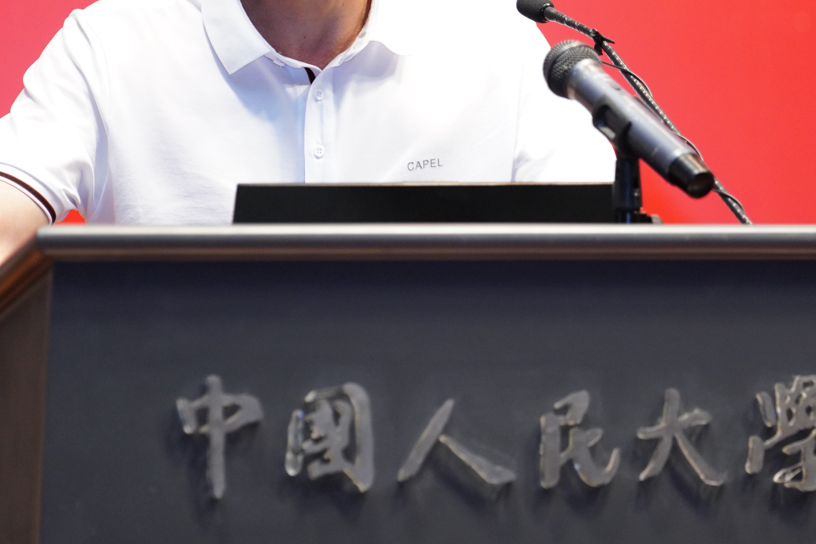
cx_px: 459
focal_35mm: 370
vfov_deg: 3.7
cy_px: 81
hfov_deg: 5.6
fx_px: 8389
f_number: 2.8
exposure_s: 1/125
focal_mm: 184
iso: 2500
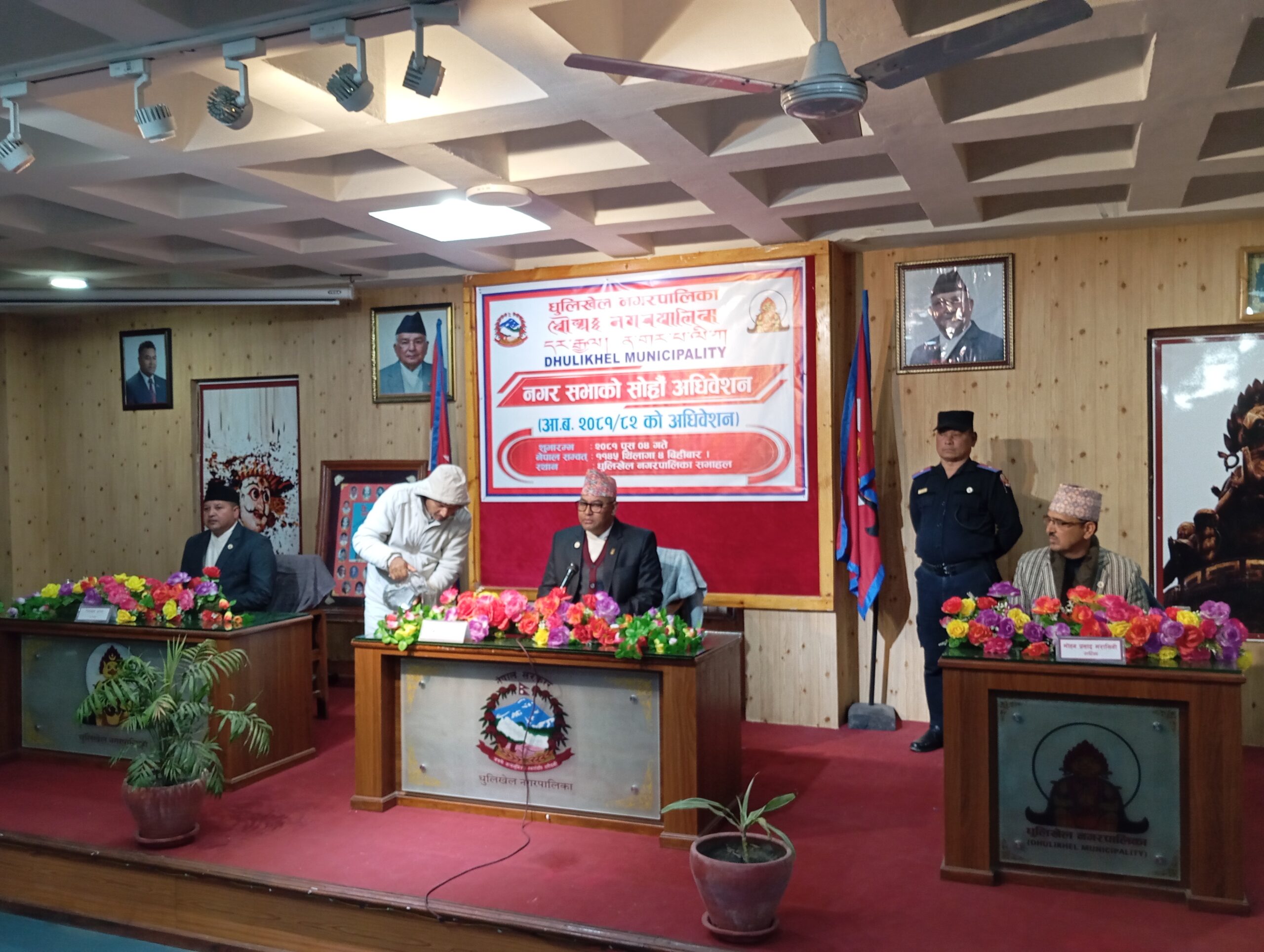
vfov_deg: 49.9
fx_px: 1024
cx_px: 632
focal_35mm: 28
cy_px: 476
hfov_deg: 63.4
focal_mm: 4.25
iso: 259
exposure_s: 1/33.3
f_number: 1.8
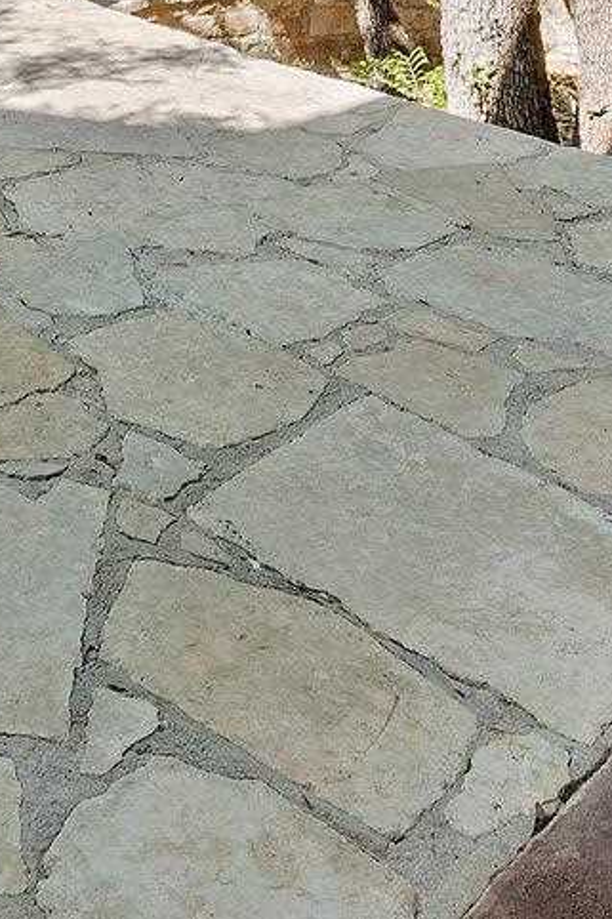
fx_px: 1301
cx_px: -29
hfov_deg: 25.0
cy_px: -327
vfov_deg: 29.6
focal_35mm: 51
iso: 640
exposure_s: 1/60
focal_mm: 12
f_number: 11
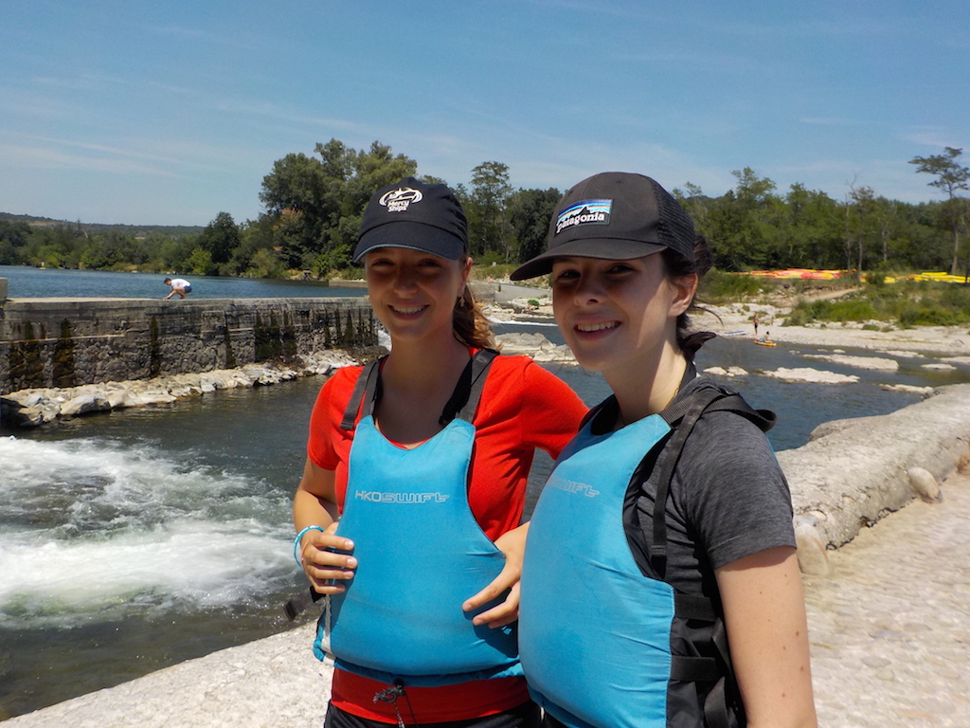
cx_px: 485
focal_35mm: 30
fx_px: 841
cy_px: 364
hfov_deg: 60.0
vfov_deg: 46.8
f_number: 3.3
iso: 125
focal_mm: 4.1
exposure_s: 1/1250
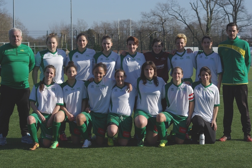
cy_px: 84
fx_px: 735
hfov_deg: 19.5
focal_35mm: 105
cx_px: 126
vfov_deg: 13.0
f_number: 8
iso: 100
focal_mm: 70
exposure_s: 1/350
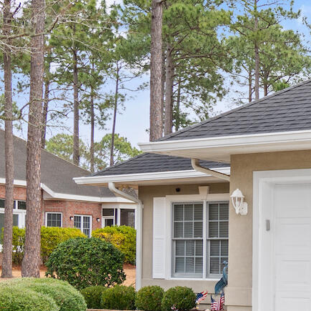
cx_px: 453
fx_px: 915
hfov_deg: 17.5
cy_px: 248
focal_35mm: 90
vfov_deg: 19.1
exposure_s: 1/40
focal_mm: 18
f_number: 5.6
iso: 100
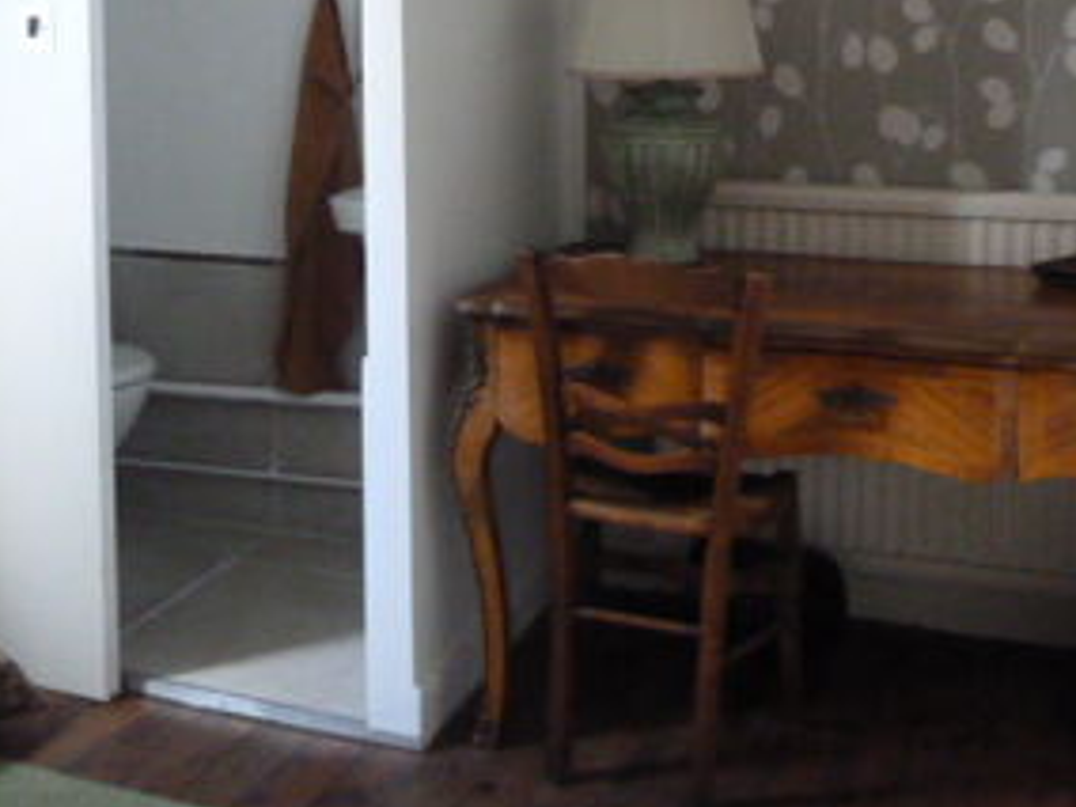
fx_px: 1523
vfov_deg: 28.8
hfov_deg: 38.9
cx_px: 474
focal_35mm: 49
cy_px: 129
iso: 1000
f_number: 3.4
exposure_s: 1/30
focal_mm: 4.7
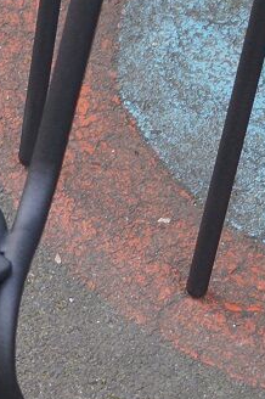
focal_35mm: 162
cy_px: 200
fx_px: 1792
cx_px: -198
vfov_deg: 12.7
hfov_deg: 8.2
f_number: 4
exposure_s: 1/60
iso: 250
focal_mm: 24
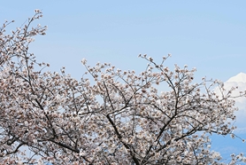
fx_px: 1033
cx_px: 145
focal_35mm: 151
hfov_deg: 13.6
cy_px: 116
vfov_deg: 9.1
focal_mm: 105
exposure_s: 1/400
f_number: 7.1
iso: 100
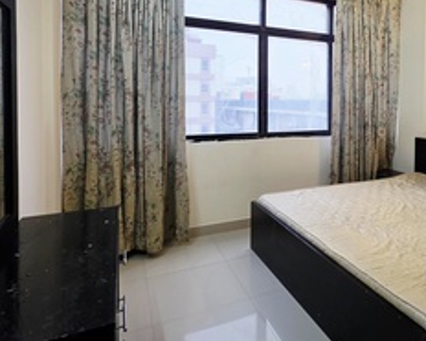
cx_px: 298
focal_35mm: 25
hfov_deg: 65.4
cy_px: 107
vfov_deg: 55.4
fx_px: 315
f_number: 1.9
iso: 125
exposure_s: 1/101
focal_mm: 2.2
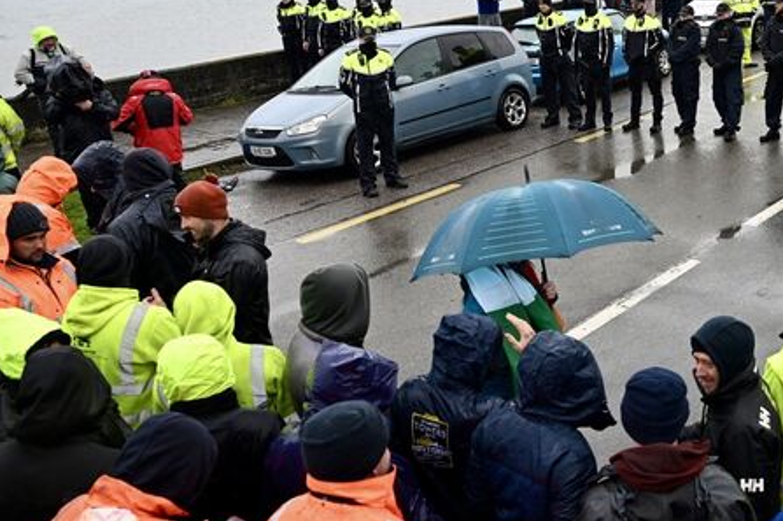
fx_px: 934
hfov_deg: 42.5
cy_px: 194
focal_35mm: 43
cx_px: 673
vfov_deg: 31.0
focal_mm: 24
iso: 80
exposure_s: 1/250
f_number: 4
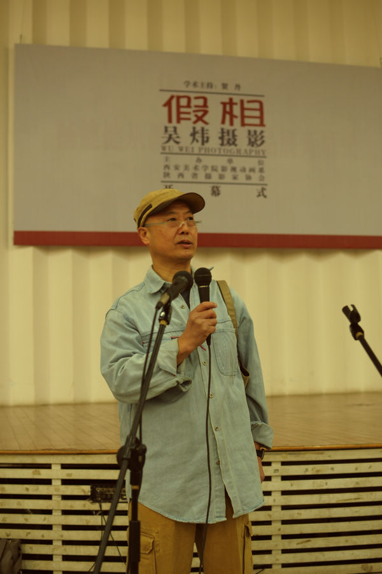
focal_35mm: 52
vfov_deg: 37.9
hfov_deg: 25.7
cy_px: 287
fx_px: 837
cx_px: 191
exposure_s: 1/15
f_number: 2.8
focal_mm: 35
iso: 200
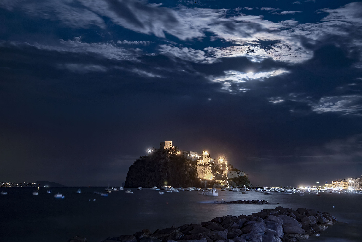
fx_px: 452
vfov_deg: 29.9
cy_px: 121
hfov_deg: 43.6
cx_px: 181
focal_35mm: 45
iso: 1000
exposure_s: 15
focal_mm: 45
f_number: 8
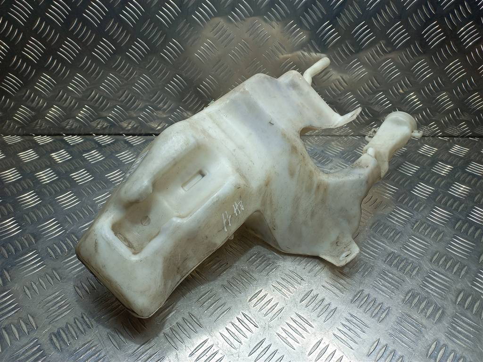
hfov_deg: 69.4
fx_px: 349
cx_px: 242
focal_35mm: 25
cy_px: 181
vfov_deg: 54.9
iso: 50
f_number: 1.8
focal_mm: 4.6
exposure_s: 1/100
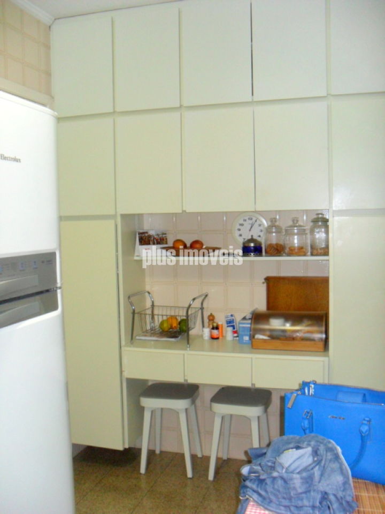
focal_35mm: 35
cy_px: 257
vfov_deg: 52.6
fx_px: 519
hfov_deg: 40.7
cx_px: 192
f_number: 3
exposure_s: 1/45
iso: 200
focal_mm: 6.3
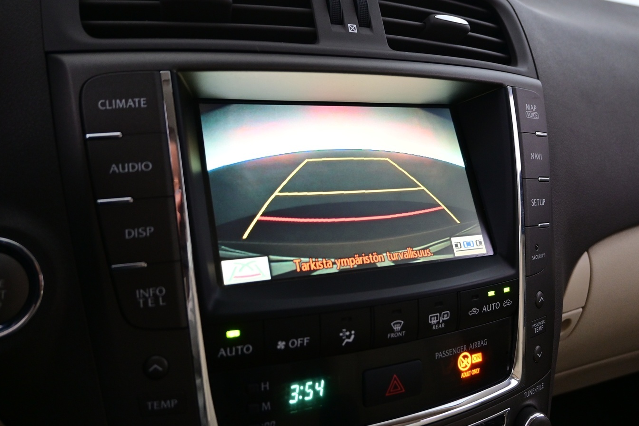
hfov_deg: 53.8
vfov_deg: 37.5
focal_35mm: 35
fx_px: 627
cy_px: 181
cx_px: 370
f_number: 3.8
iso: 900
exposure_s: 1/30
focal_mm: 19.5
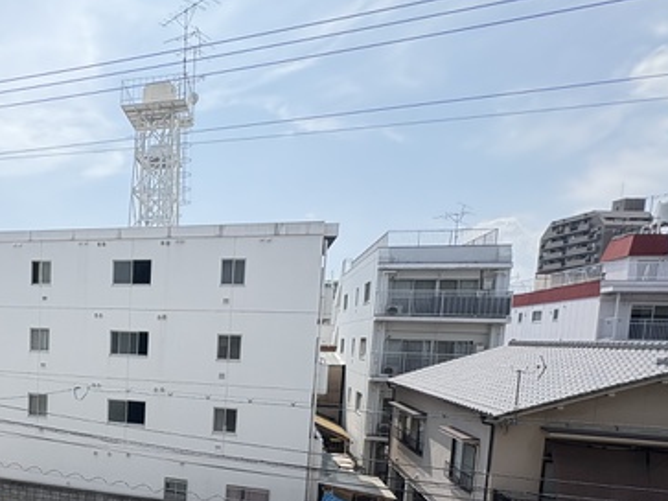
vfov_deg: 49.2
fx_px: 521
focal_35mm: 27
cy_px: 379
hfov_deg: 58.1
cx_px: 96
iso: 64
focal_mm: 2.22
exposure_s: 1/1063
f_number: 2.2
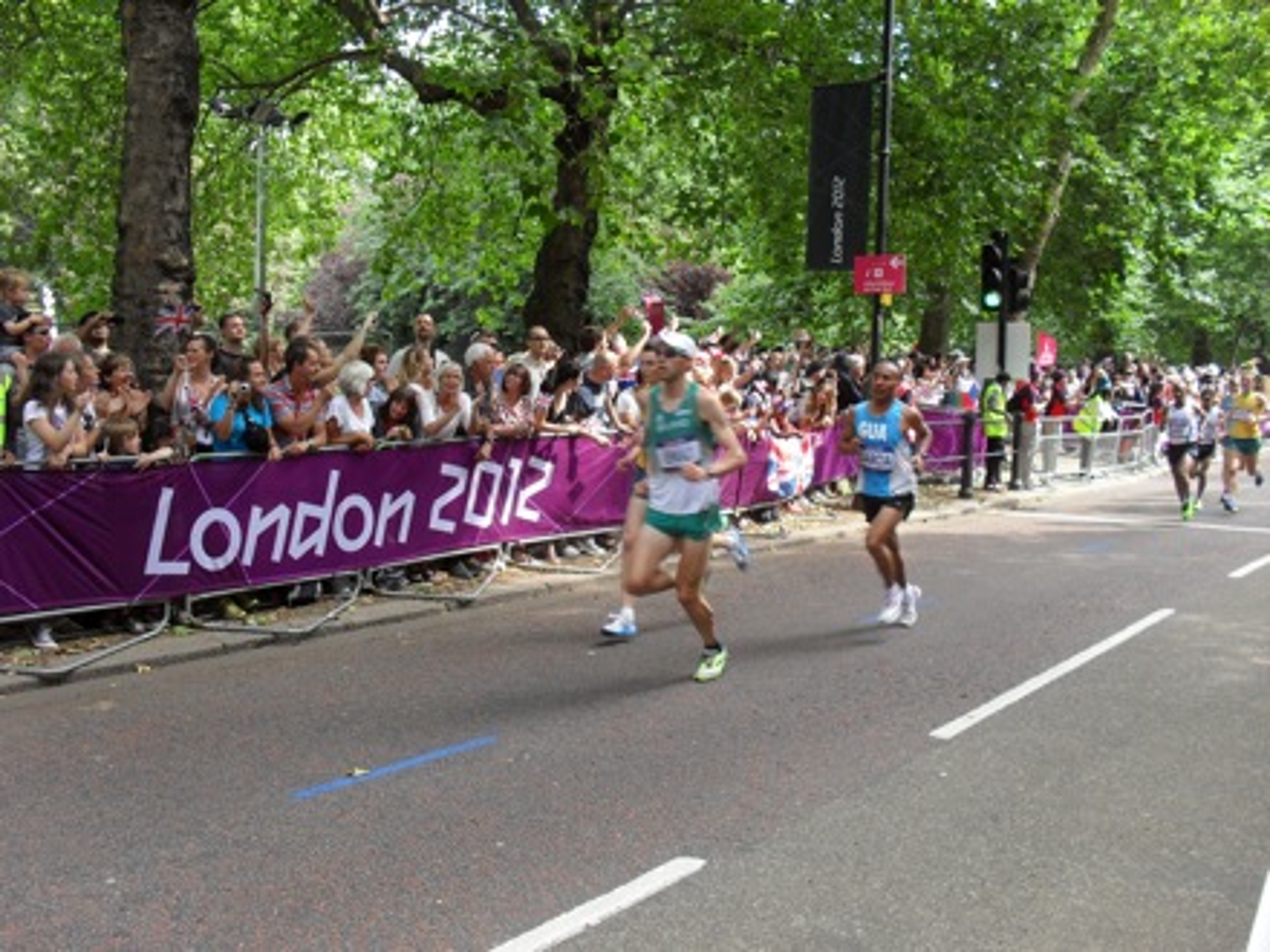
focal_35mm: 35
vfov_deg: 40.7
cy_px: 476
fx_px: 1284
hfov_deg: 52.6
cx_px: 635
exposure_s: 1/125
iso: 100
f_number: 3.2
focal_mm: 6.3
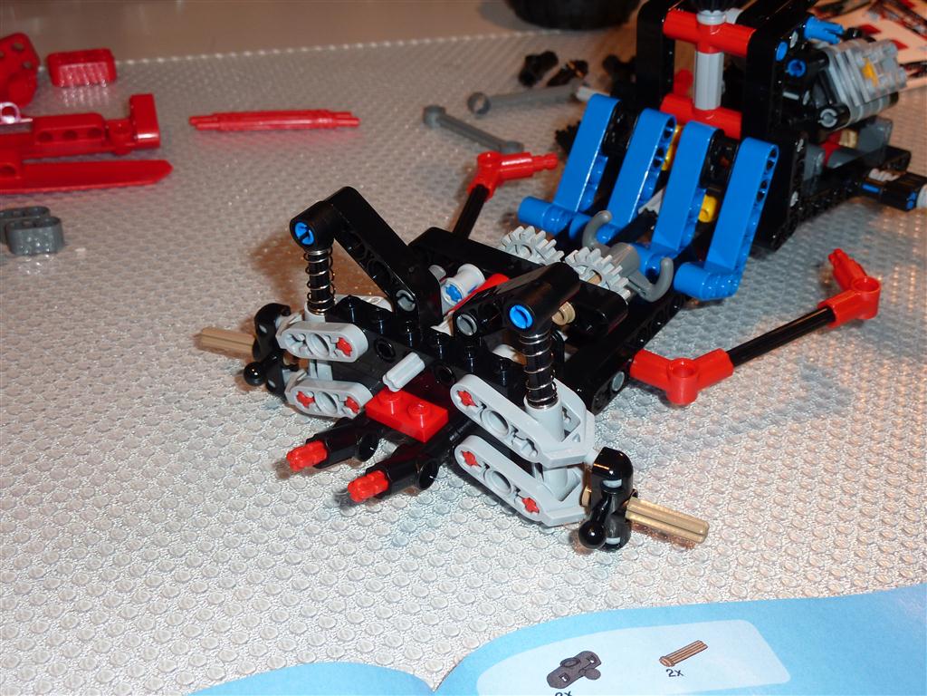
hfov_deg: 39.7
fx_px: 1285
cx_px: 464
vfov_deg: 30.3
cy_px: 348
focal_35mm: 48
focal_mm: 7.9
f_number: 4
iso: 100
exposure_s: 1/30
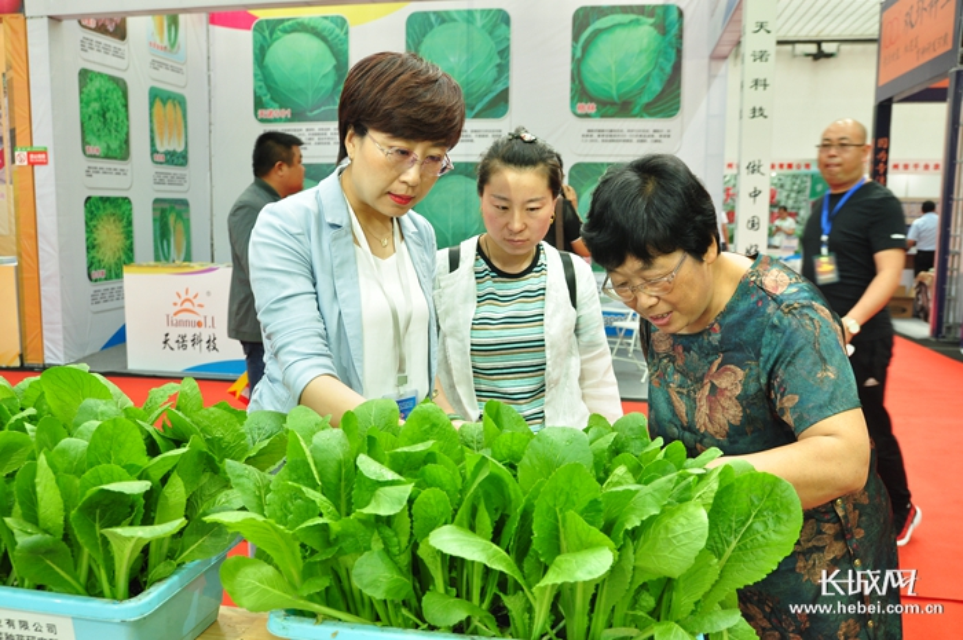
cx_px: 482
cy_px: 320
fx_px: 802
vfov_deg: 43.5
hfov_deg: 62.0
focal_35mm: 30
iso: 400
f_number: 4
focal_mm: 20
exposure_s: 1/60
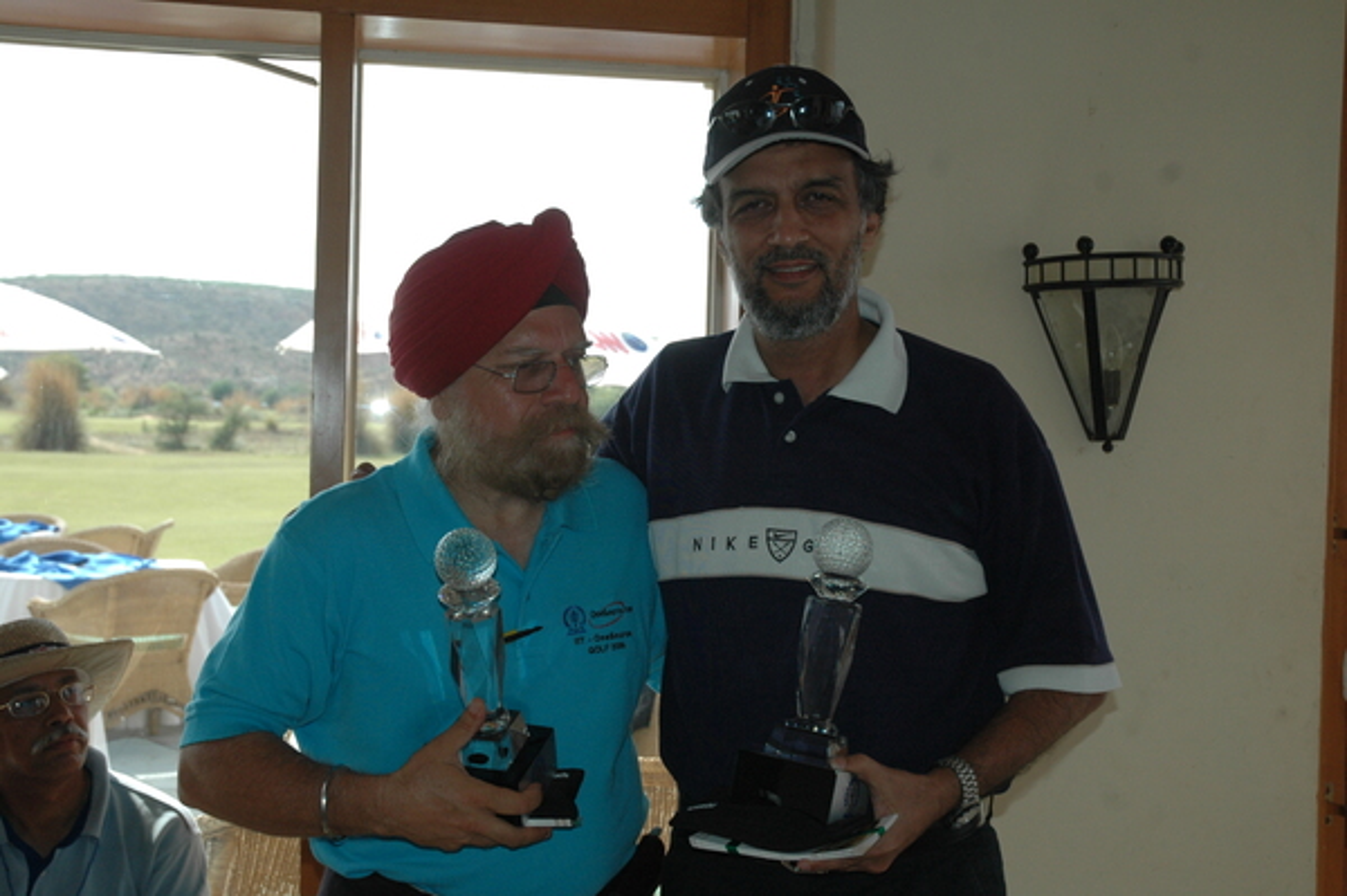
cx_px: 674
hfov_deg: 38.9
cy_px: 448
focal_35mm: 51
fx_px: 1907
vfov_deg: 26.4
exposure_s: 1/500
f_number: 6.3
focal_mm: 34
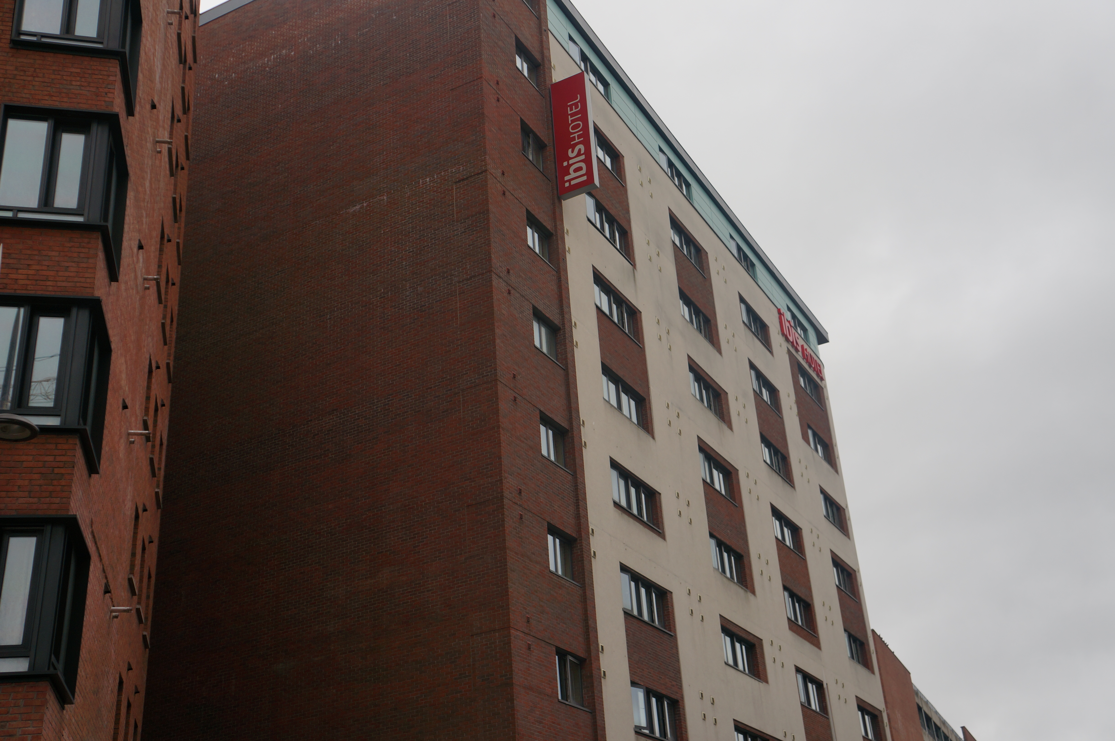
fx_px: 1253
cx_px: 558
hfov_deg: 48.0
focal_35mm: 40
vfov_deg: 32.9
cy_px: 370
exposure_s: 1/100
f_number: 5
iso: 100
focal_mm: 27
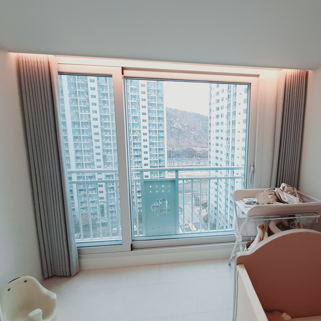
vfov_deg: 77.7
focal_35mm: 19
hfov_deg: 76.3
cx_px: 200
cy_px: 160
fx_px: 199
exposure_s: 1/60
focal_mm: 1.64
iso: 40
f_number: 2.2
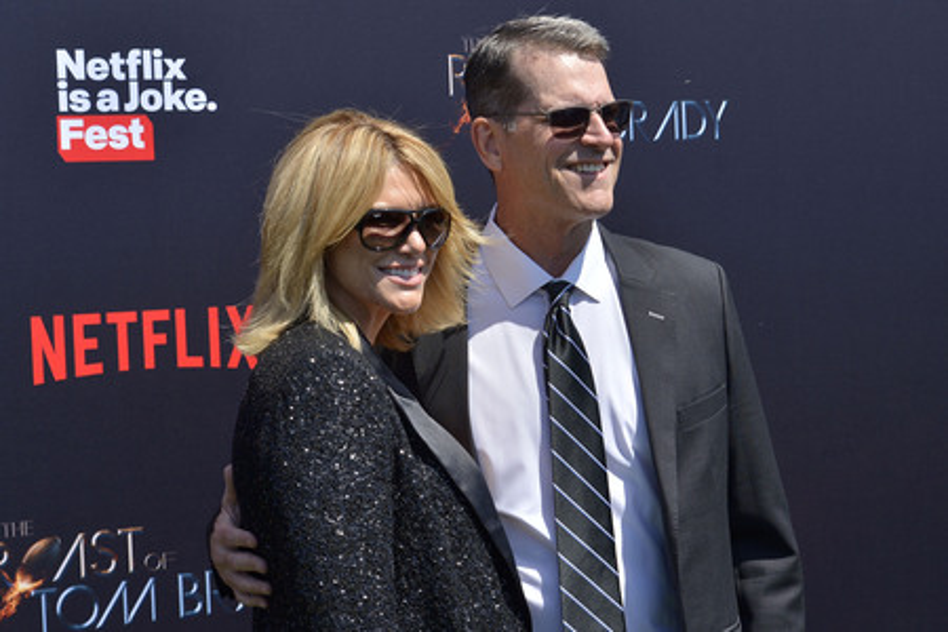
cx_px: 474
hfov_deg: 25.4
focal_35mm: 80
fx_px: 2107
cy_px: 316
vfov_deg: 17.1
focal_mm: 80
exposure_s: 1/1250
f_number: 8
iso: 200
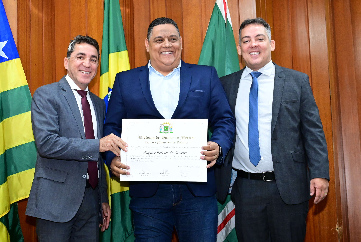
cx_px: 180
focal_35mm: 60
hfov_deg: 33.4
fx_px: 602
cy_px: 121
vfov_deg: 22.7
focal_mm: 40
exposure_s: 1/125
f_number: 4
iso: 4000
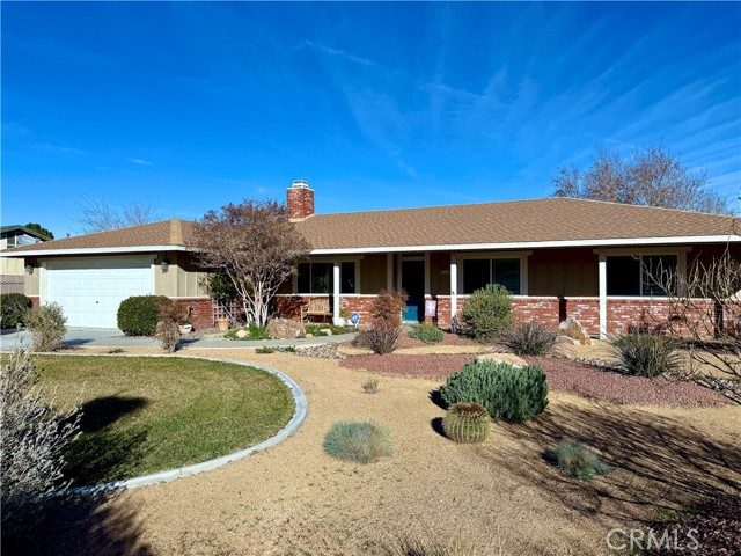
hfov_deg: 71.6
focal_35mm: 24
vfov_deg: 56.8
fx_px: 514
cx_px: 370
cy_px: 278
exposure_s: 1/7353
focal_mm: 6.76
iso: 80
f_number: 1.78
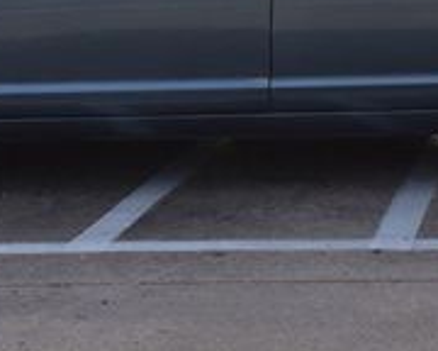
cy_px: 22
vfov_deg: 11.0
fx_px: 1815
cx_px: 236
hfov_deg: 13.8
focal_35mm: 140
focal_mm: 28
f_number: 11
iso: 400
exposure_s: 1/400
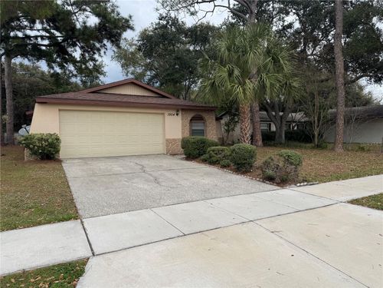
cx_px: 192
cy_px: 144
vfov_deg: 56.8
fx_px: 266
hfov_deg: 71.6
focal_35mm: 24
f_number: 1.78
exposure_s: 1/1285
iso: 80
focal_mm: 6.76
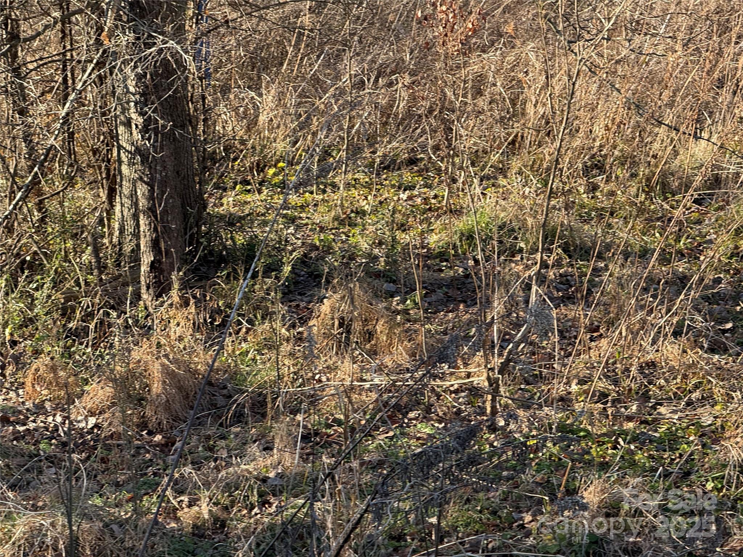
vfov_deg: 12.3
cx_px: 372
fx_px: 2576
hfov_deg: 16.4
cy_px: 278
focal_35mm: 120
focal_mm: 15.66
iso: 64
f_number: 2.8
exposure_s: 1/200
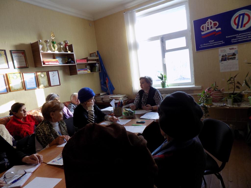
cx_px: 126
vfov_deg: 58.9
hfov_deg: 73.9
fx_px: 167
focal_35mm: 23
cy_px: 94
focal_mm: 4
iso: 100
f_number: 3.1
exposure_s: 1/30
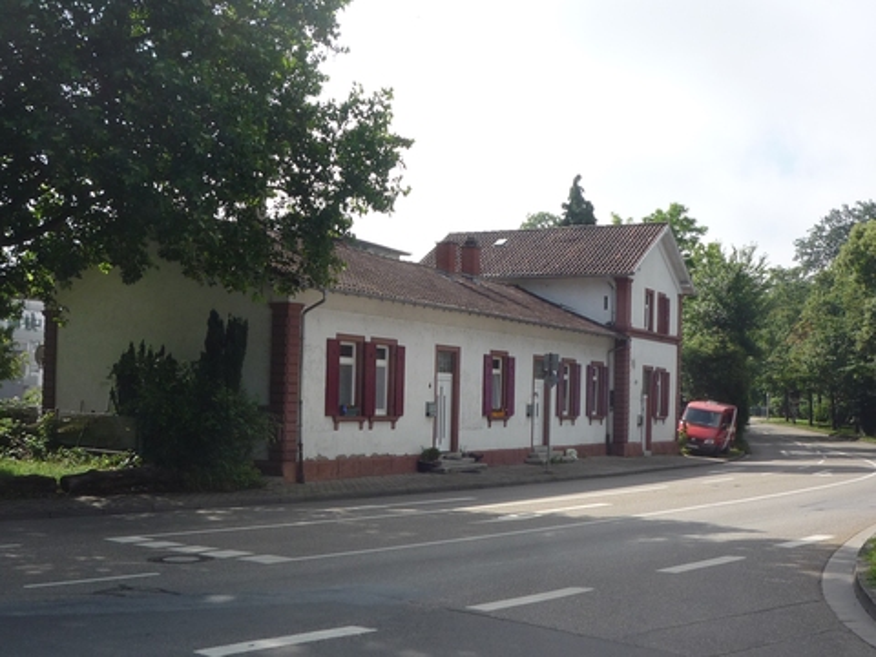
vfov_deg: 31.5
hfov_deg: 41.2
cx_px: 438
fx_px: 1164
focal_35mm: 46
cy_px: 328
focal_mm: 5.8
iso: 100
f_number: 5
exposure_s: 1/400
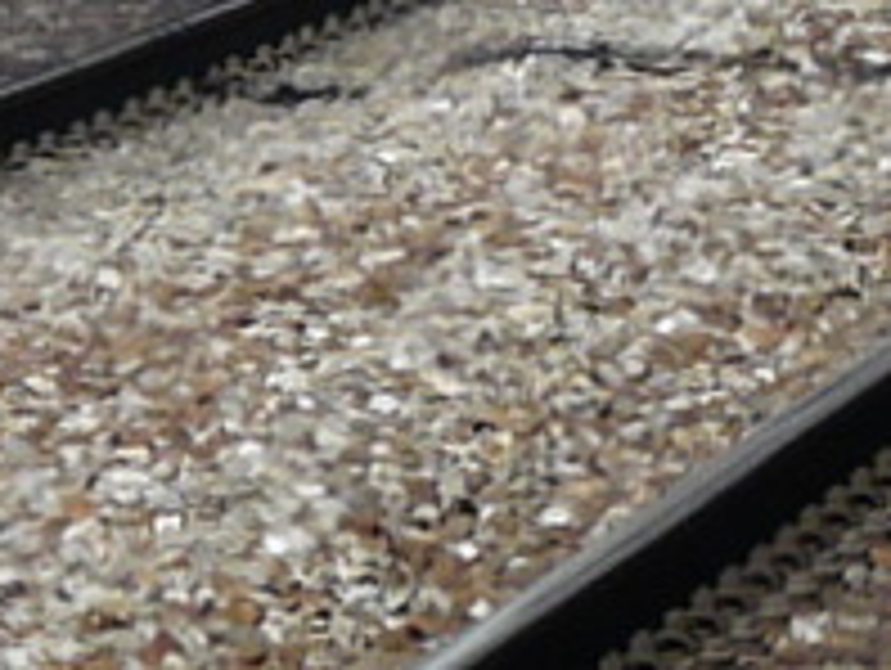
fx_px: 17034
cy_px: -1012
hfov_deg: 3.0
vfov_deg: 2.2
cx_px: 1570
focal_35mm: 661
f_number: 5.6
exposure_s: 1/500
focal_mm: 21.6
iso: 100
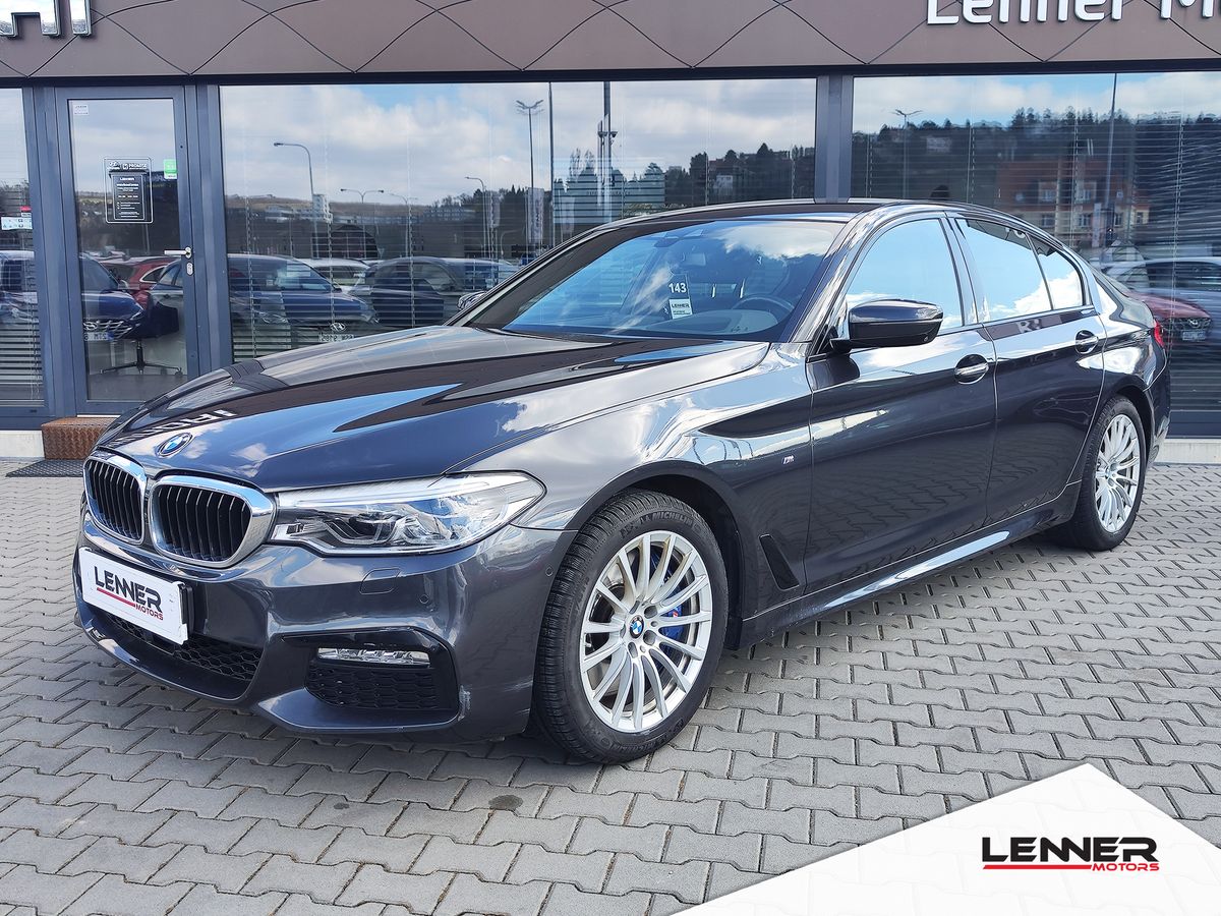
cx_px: 610
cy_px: 458
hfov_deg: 73.9
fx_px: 811
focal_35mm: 23
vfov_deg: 58.9
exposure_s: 1/218
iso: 50
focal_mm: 7.01
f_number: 1.69
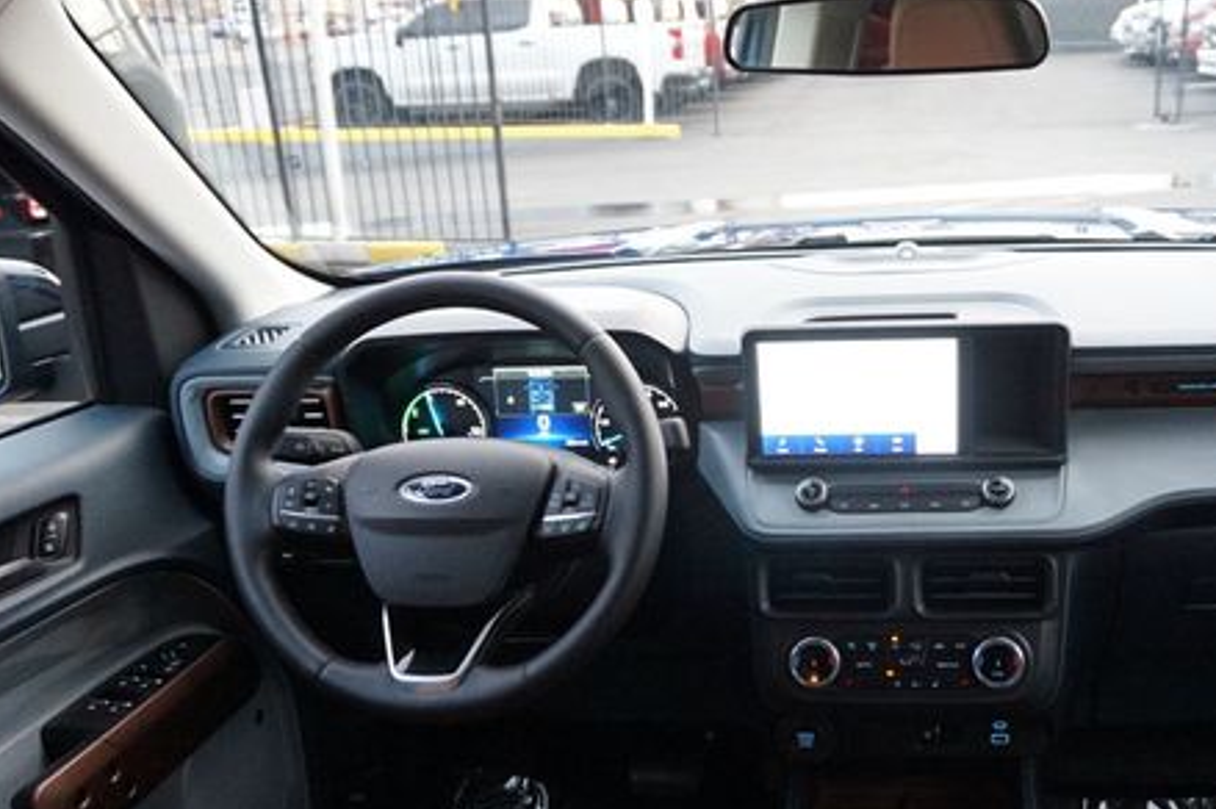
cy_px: 479
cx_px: 814
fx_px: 1181
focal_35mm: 35
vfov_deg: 37.7
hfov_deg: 53.4
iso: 2000
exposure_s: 1/160
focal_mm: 16
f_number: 3.5
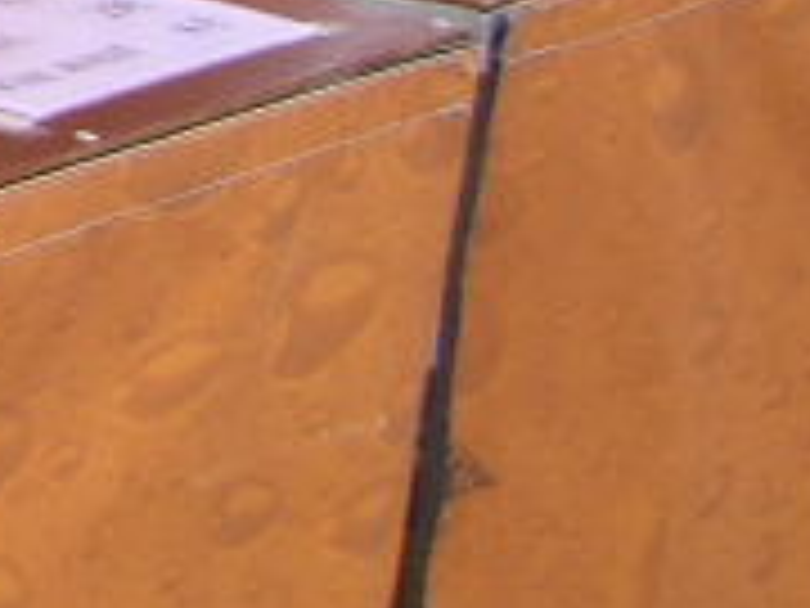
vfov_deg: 7.1
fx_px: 4657
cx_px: -1436
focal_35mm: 199
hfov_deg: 8.6
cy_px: -743
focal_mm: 5.8
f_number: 2.8
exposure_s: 1/51.4
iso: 50
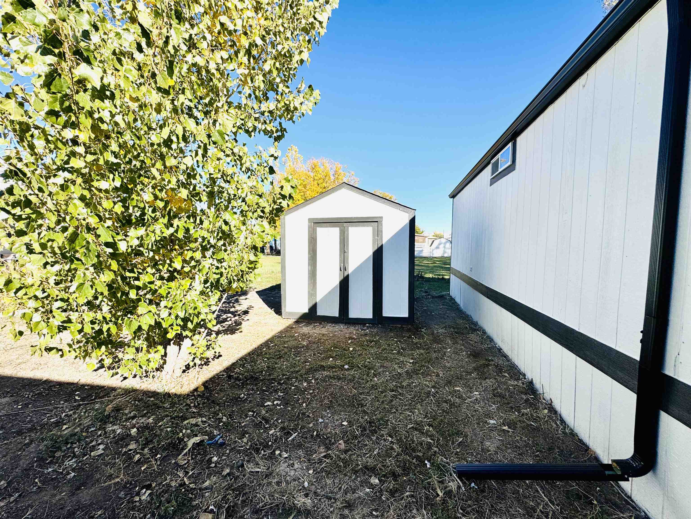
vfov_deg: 85.7
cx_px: 346
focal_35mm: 14
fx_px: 279
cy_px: 260
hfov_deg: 102.1
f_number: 2.2
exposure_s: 1/1976
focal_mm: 2.22
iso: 50
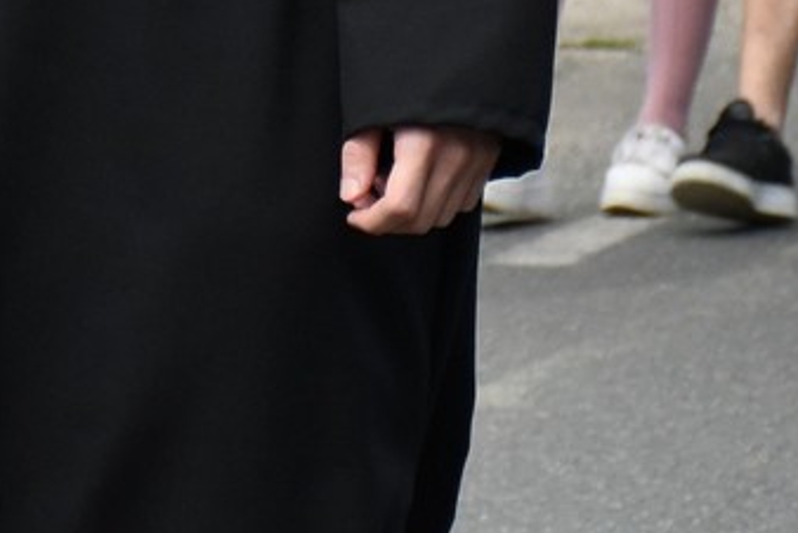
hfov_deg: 4.4
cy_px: -676
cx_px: -234
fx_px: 10383
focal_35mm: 468
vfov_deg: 2.9
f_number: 5
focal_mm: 66
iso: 1250
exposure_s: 1/3200
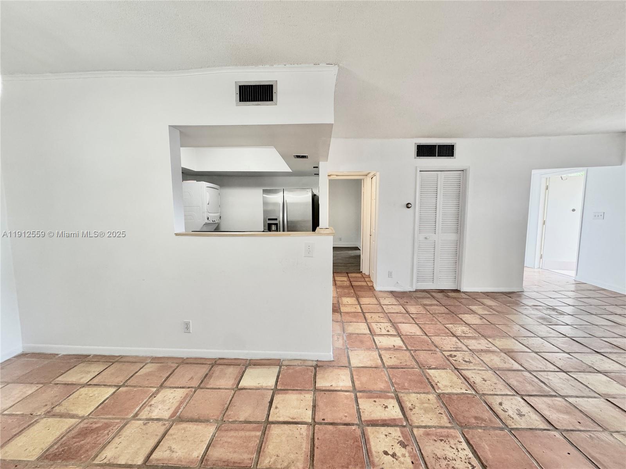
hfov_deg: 102.1
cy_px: 234
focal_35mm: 14
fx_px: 253
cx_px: 313
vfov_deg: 85.7
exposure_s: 1/60
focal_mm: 2.22
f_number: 2.2
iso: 250
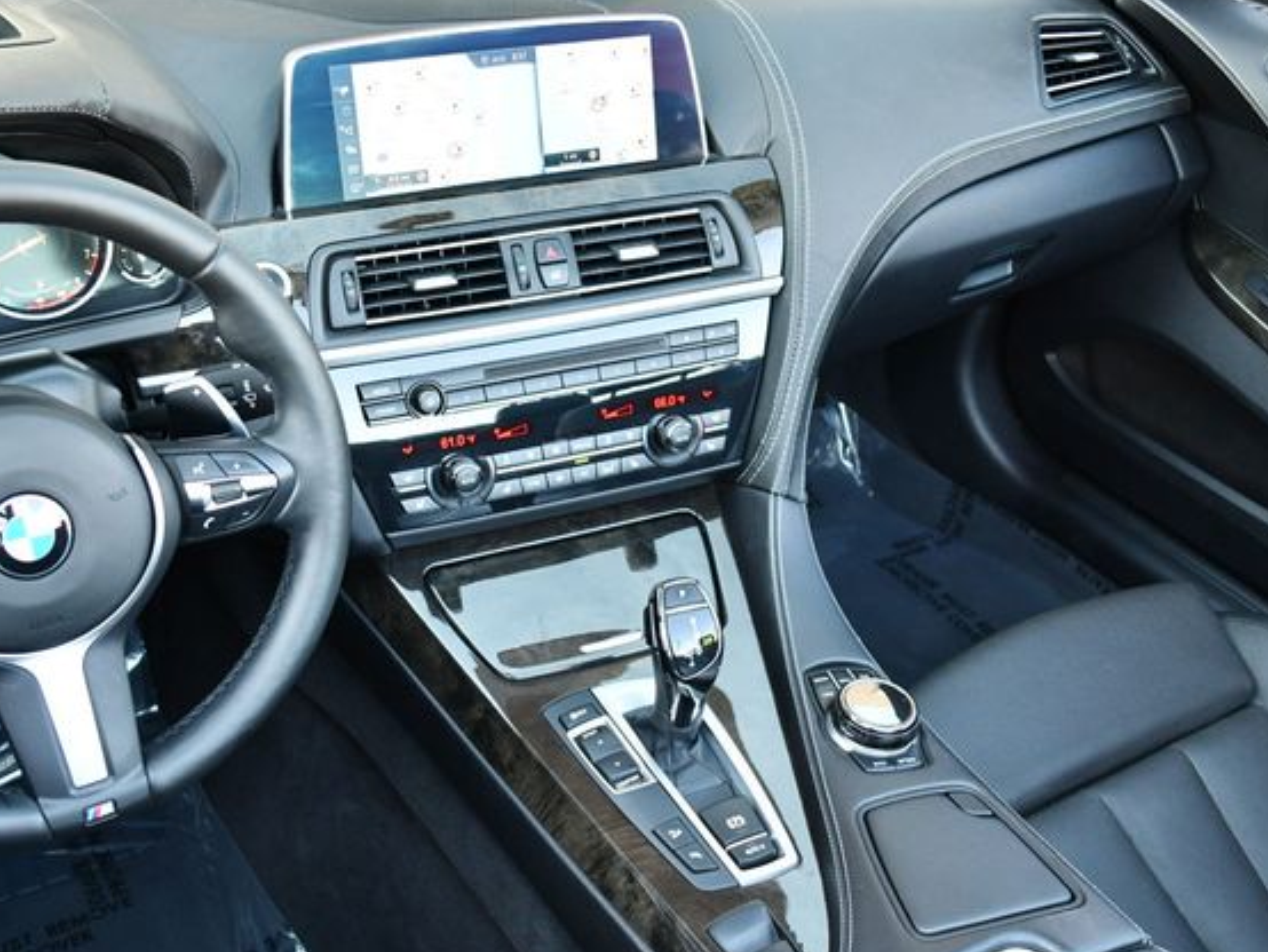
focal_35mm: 40
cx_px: 586
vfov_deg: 36.0
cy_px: 478
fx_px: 1466
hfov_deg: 46.7
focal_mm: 18
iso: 800
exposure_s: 1/125
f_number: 3.5
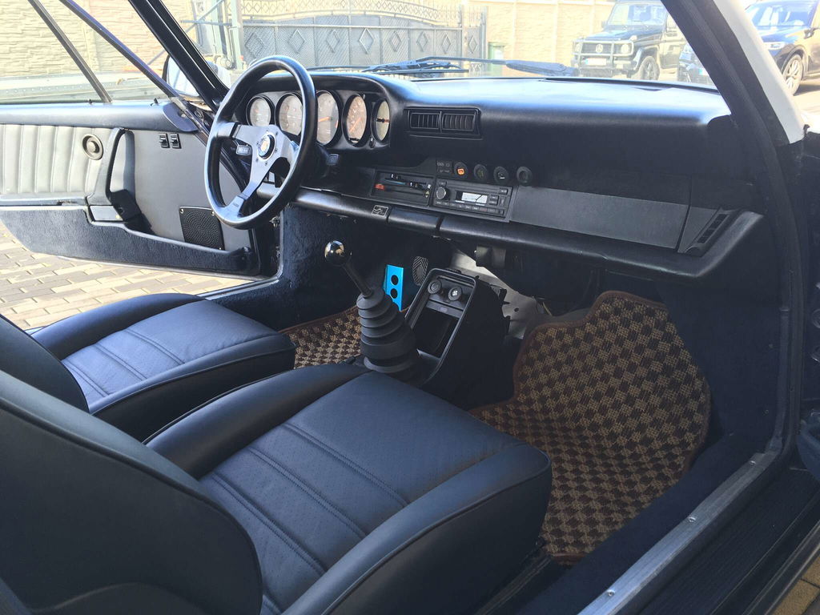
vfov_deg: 48.2
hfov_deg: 61.7
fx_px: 687
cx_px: 410
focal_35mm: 29
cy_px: 308
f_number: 2.2
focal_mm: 4.15
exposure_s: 1/50
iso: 25
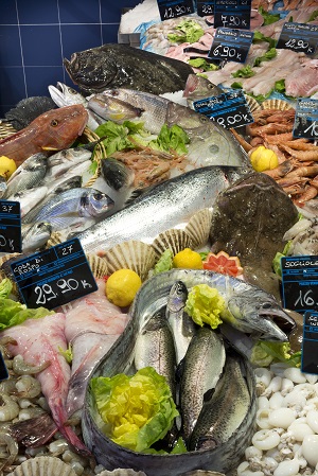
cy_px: 238
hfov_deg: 27.0
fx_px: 661
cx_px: 159
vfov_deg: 39.6
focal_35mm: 50
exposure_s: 1/2
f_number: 22
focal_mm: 50
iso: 125
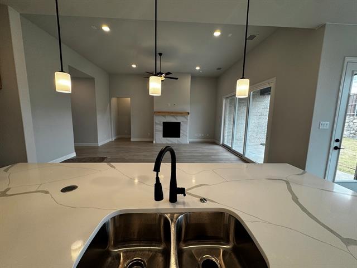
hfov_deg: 102.1
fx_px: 144
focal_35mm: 14
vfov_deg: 85.7
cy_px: 134
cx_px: 178
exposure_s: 1/120
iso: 80
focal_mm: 2.22
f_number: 2.2
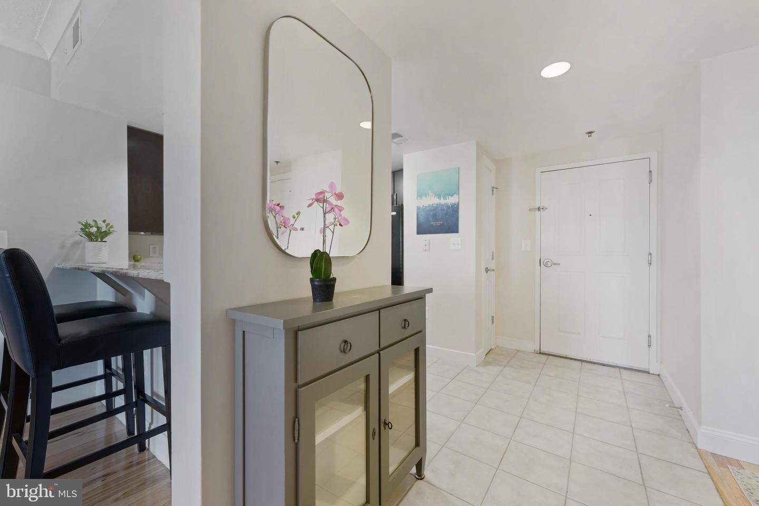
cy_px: 253
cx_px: 380
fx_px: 295
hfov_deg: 104.3
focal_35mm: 14
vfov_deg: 81.2
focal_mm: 14
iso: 400
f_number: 8
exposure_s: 1/2
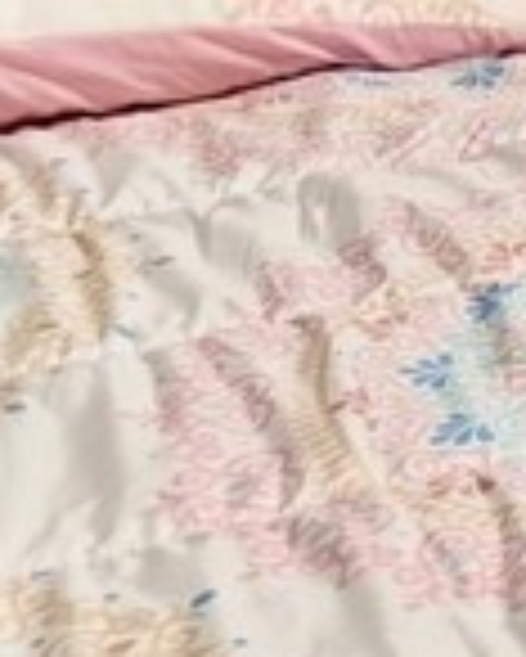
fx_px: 3188
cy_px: -940
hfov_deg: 7.9
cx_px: 1686
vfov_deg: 10.2
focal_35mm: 164
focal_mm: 6.76
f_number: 1.78
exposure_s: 1/120
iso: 400
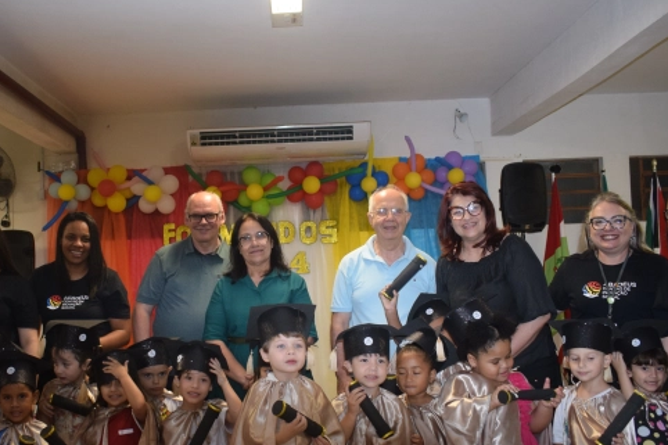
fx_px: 798
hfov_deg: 44.8
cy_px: 259
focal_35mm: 43
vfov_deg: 31.1
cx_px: 221
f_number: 3.5
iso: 1000
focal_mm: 18
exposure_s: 1/60
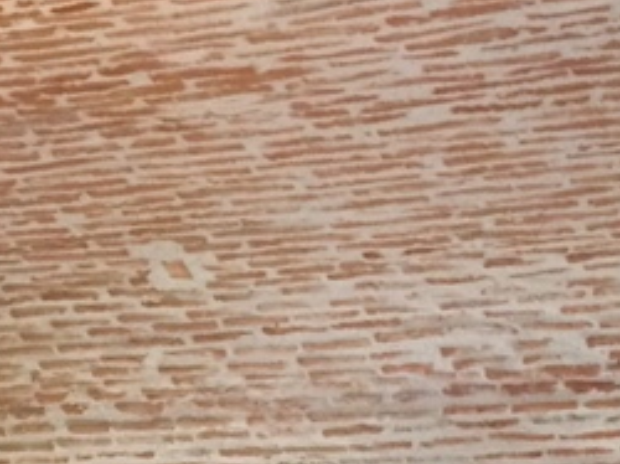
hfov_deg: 16.5
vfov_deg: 11.2
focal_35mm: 119
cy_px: 940
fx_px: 2129
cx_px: 206
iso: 200
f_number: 2.2
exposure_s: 1/33
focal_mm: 4.15
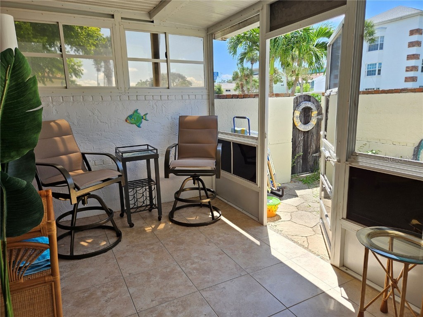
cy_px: 158
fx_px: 281
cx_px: 212
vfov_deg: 58.9
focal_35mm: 23
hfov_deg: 73.9
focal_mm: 5.4
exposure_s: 1/203
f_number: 1.8
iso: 25
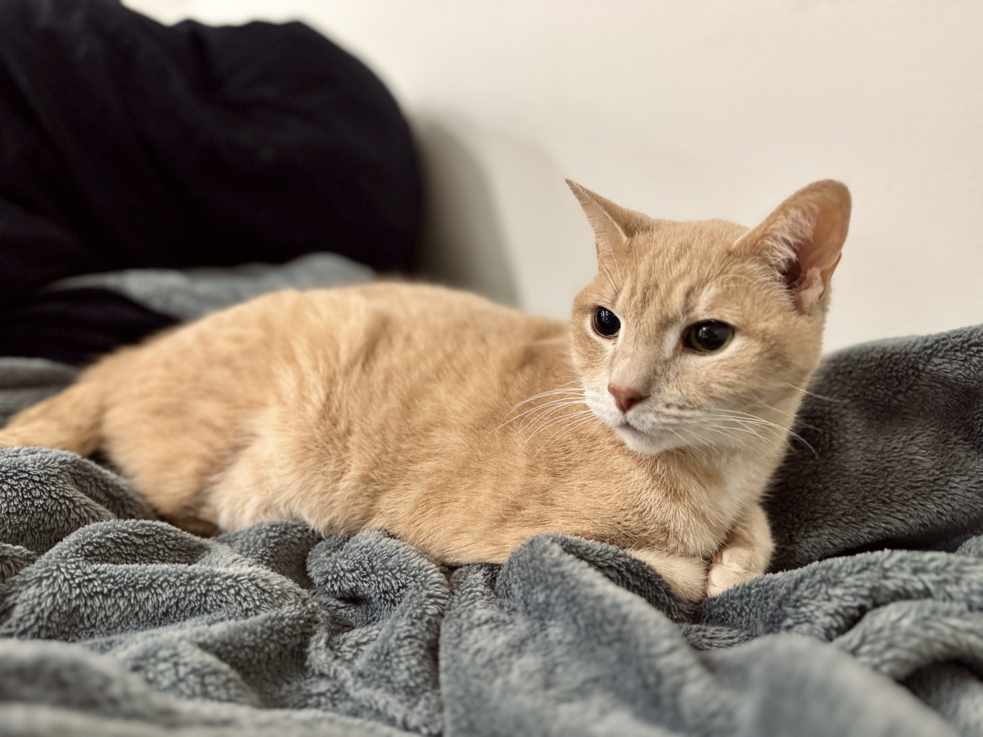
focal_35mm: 24
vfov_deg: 56.8
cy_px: 368
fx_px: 682
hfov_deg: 71.6
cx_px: 492
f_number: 1.78
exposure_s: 1/60
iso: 500
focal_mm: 6.76
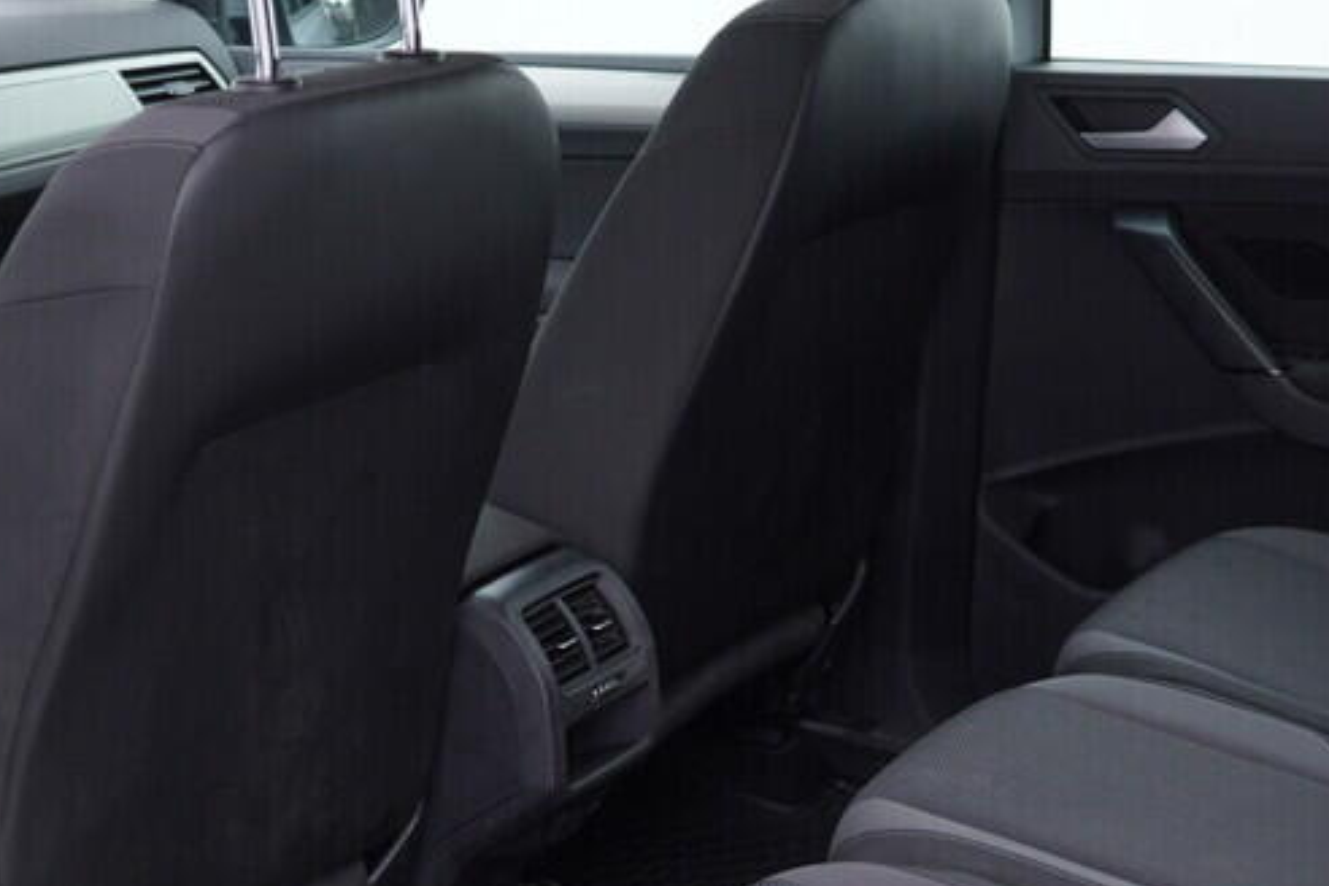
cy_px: 574
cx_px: 648
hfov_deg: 27.0
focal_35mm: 75
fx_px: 2769
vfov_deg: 18.1
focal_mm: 24
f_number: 2.8
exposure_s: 1/40
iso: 125
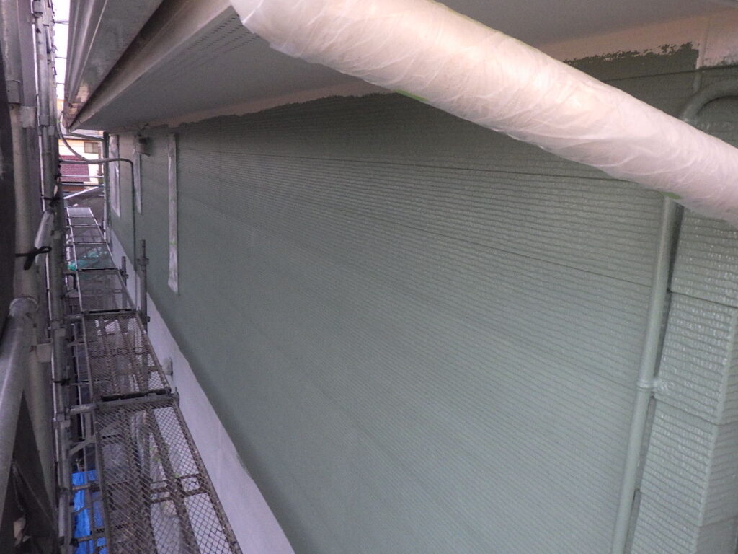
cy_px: 277
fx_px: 597
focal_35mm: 28
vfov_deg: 49.7
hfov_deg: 63.4
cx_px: 369
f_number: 3.5
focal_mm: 5
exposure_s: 1/60
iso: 500
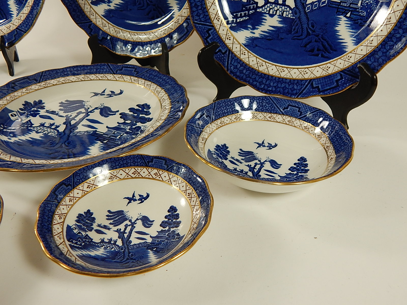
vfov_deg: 45.4
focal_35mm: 31
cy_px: 152
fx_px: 364
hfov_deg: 58.4
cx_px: 204
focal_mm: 5.6
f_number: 3.2
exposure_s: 1/80
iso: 125
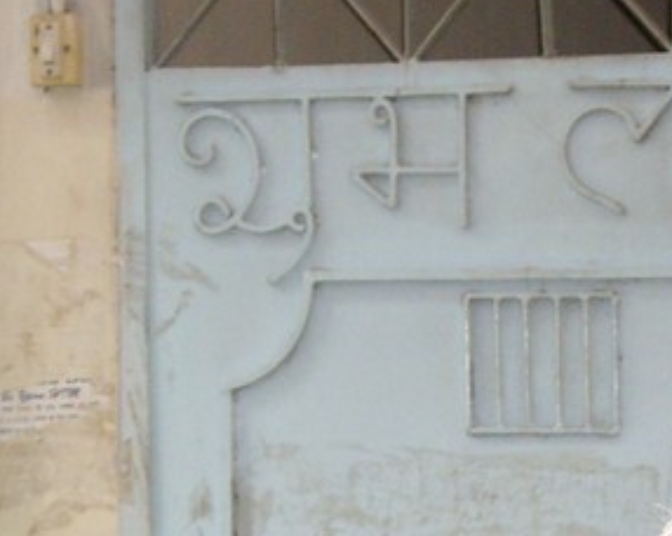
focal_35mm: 231
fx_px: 4588
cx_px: 585
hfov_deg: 8.4
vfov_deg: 6.6
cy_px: 686
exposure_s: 1/80
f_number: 3.6
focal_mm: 10.7
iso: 200
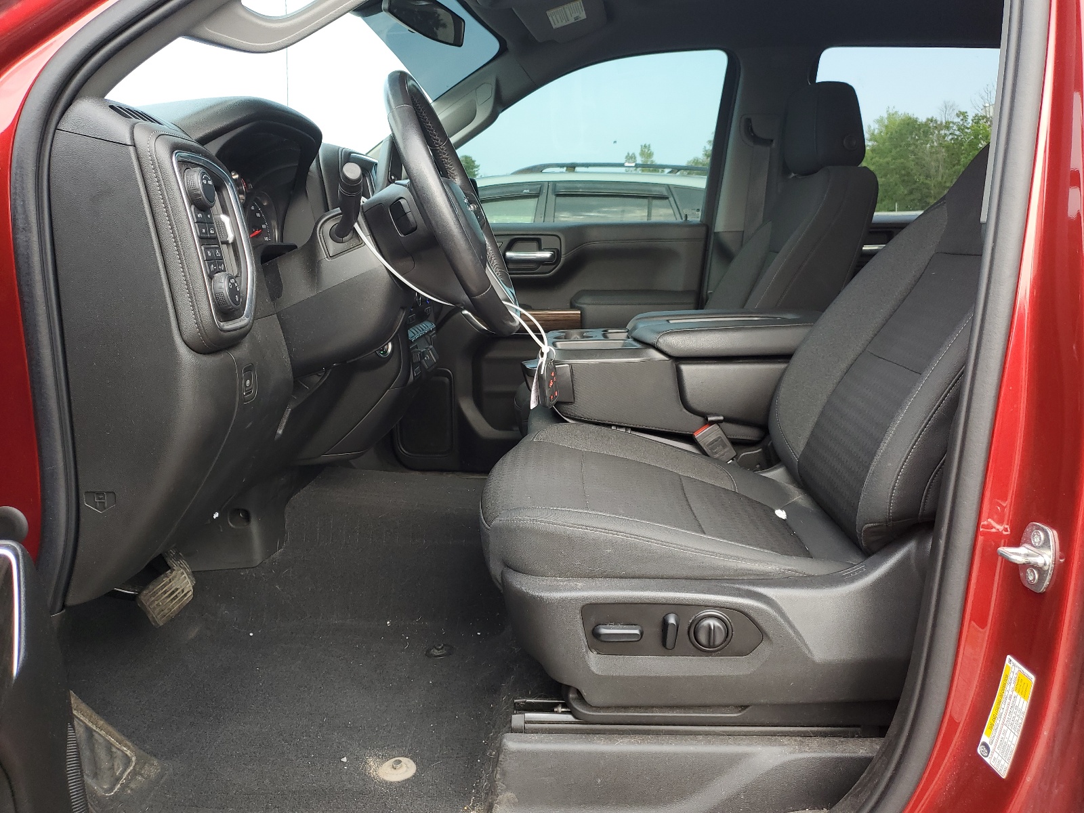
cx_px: 542
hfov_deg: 67.3
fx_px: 814
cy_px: 406
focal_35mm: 26
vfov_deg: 53.1
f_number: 1.5
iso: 50
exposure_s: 1/196
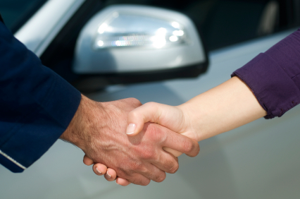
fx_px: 624
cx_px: 150
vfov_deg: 18.1
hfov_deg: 27.0
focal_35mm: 75
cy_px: 100
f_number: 2.5
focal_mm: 50
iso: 100
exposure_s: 1/4000
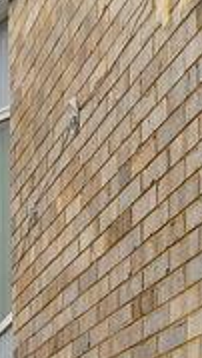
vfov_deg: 17.1
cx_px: -296
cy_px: 579
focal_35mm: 110
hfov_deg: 9.7
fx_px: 1043
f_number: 8
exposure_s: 1/50
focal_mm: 18.3
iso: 320
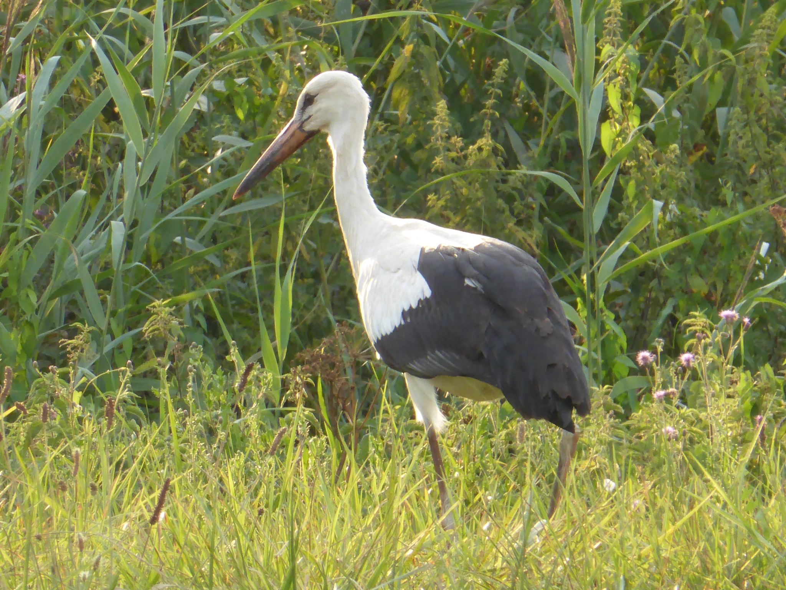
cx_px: 393
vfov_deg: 1.6
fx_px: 21571
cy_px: 295
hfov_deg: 2.1
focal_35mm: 950
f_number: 6.4
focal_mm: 86
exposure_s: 1/125
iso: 200
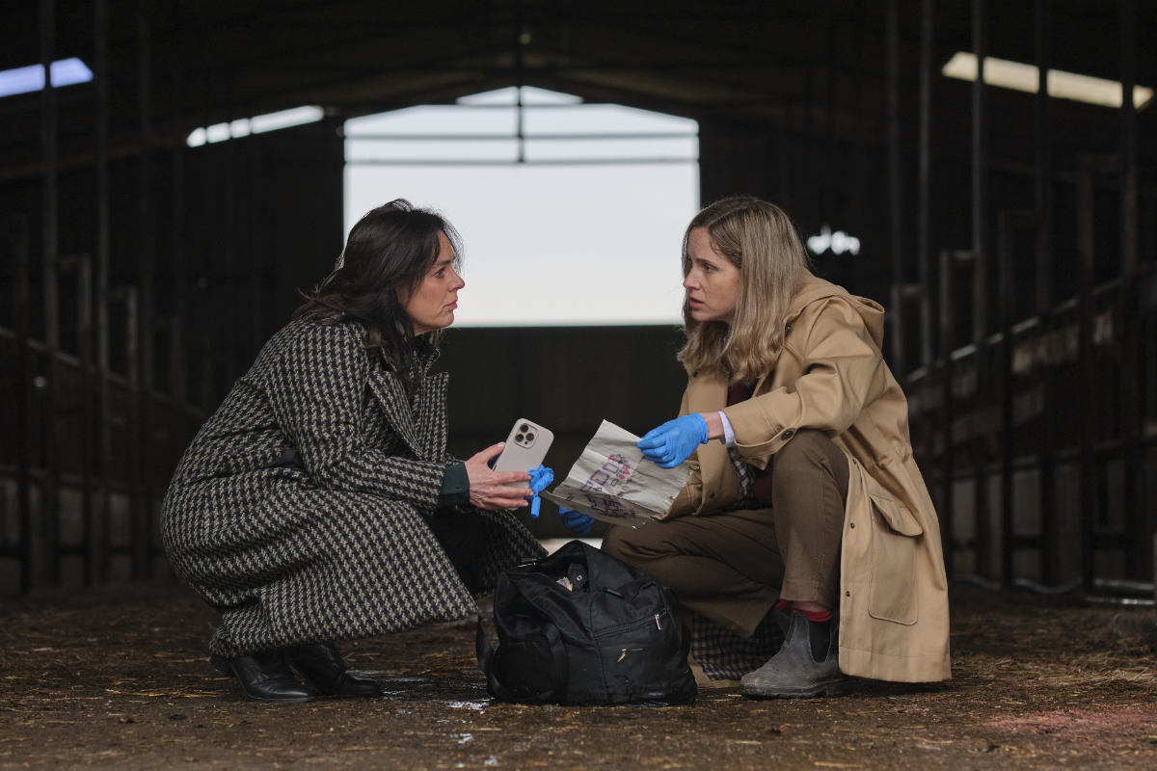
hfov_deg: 15.2
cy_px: 386
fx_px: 4338
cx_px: 578
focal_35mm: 135
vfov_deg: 10.2
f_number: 3.2
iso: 800
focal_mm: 90
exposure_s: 1/250
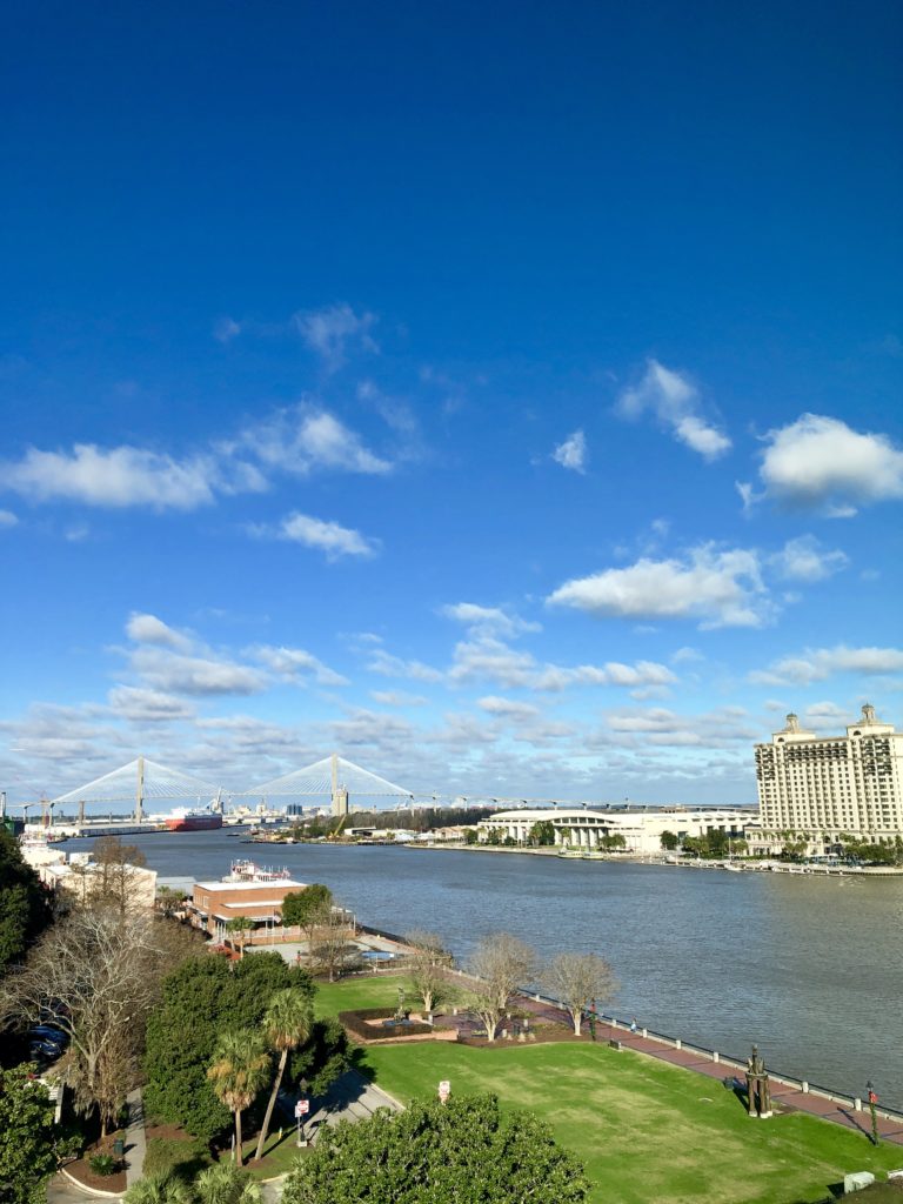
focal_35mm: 28
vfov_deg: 63.4
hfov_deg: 49.7
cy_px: 602
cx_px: 452
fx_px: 974
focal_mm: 3.99
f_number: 1.8
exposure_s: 1/1715
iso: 20
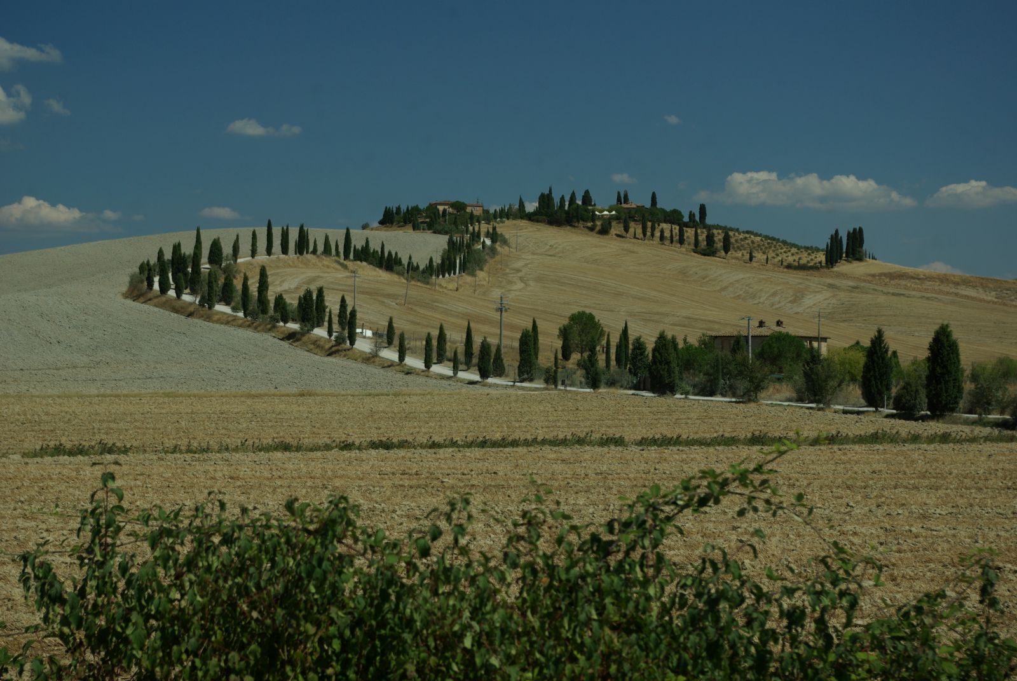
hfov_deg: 24.6
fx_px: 2333
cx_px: 508
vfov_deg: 16.6
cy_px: 340
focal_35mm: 82
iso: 100
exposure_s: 1/125
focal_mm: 55
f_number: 8
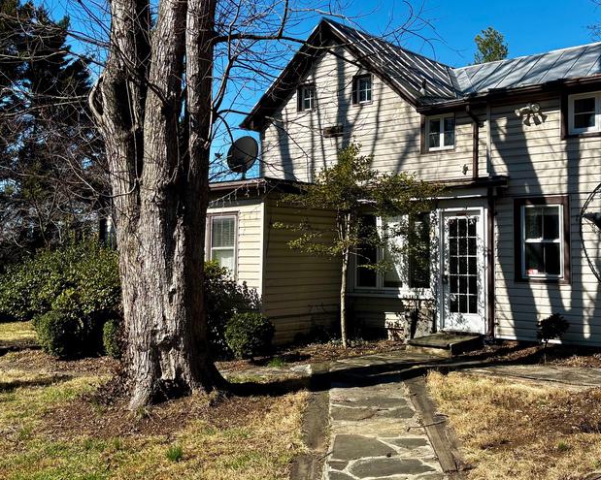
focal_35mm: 42
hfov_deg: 43.5
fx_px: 747
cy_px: 201
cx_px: 378
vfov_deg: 35.6
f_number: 1.6
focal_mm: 5.96
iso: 50
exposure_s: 1/2778
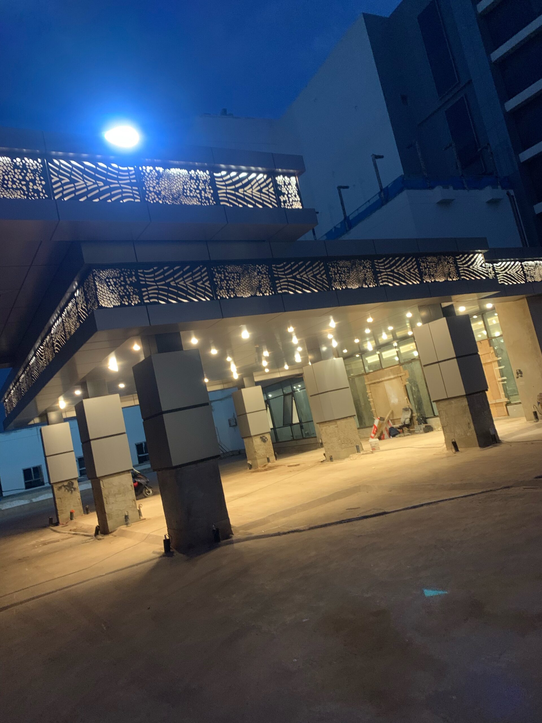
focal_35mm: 26
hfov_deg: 53.1
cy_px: 362
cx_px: 271
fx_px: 543
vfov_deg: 67.3
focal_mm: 4.25
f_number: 1.8
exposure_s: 1/25
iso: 400
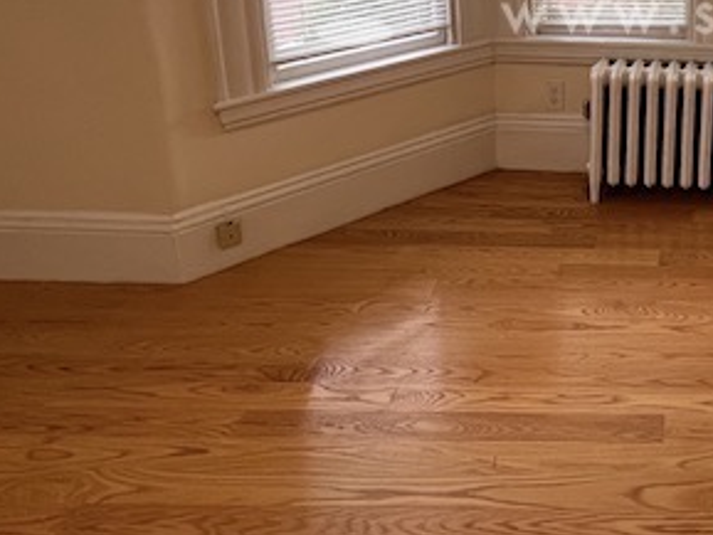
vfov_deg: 35.1
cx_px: 735
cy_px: -27
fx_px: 742
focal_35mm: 36
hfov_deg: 43.0
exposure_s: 1/99
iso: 100
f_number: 1.8
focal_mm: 1.57
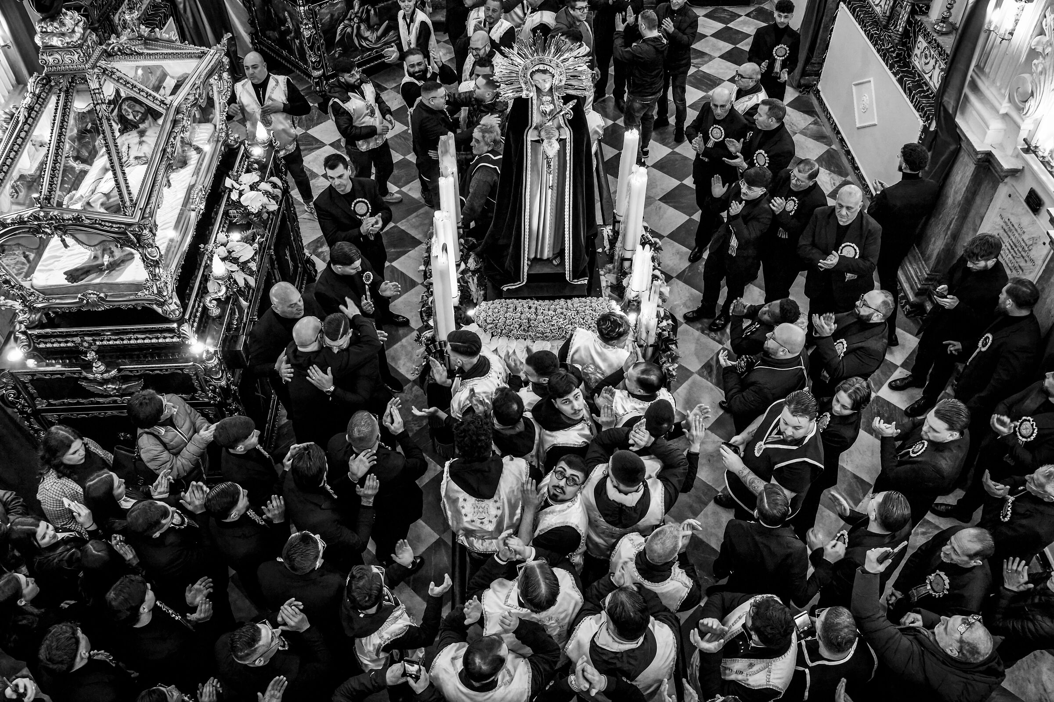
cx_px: 527
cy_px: 351
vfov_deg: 46.4
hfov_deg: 65.5
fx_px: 820
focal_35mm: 28
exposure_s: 1/200
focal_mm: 28
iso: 2500
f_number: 6.3
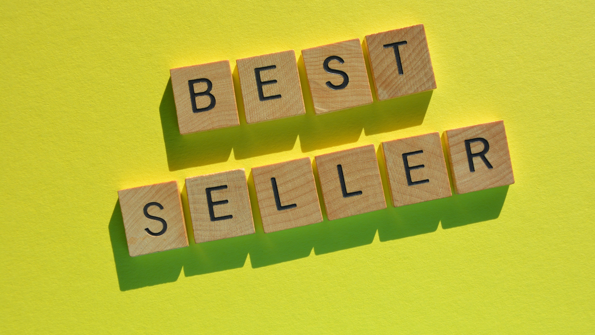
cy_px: 156
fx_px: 710
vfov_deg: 26.5
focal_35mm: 45
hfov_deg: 45.5
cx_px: 303
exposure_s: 1/250
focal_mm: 28
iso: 100
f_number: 8
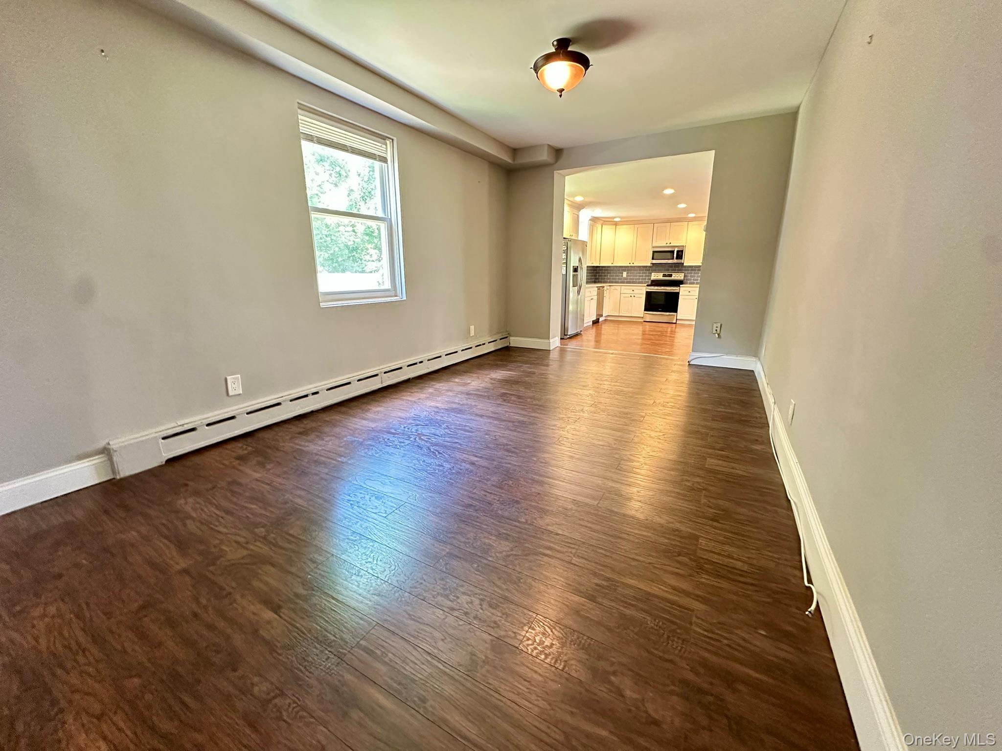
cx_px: 501
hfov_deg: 102.1
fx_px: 405
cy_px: 376
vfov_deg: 85.7
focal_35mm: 14
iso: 800
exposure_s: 1/60
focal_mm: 2.22
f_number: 2.2
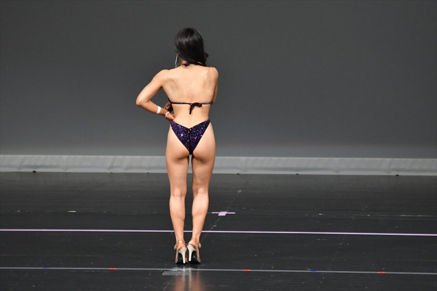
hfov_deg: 6.0
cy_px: 146
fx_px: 4186
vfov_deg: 4.0
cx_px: 218
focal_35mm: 345
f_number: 5.6
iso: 4000
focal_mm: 230
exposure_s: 1/400
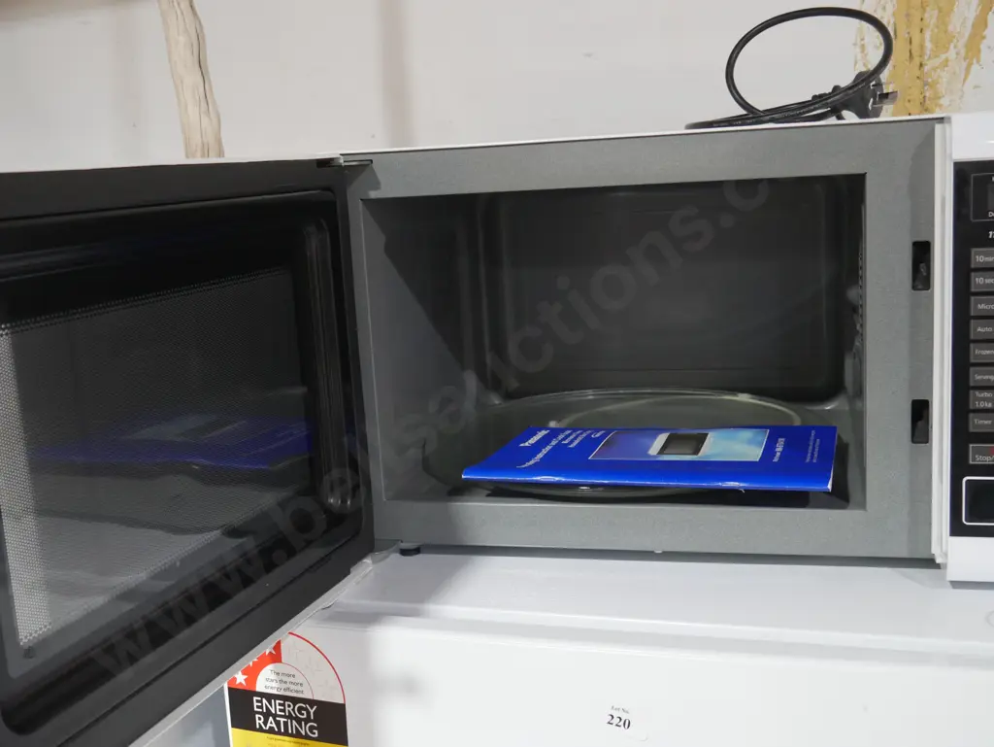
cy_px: 374
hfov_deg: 46.8
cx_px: 497
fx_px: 1149
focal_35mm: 40
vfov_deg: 36.0
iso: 1600
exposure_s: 1/60
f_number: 4.4
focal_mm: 20
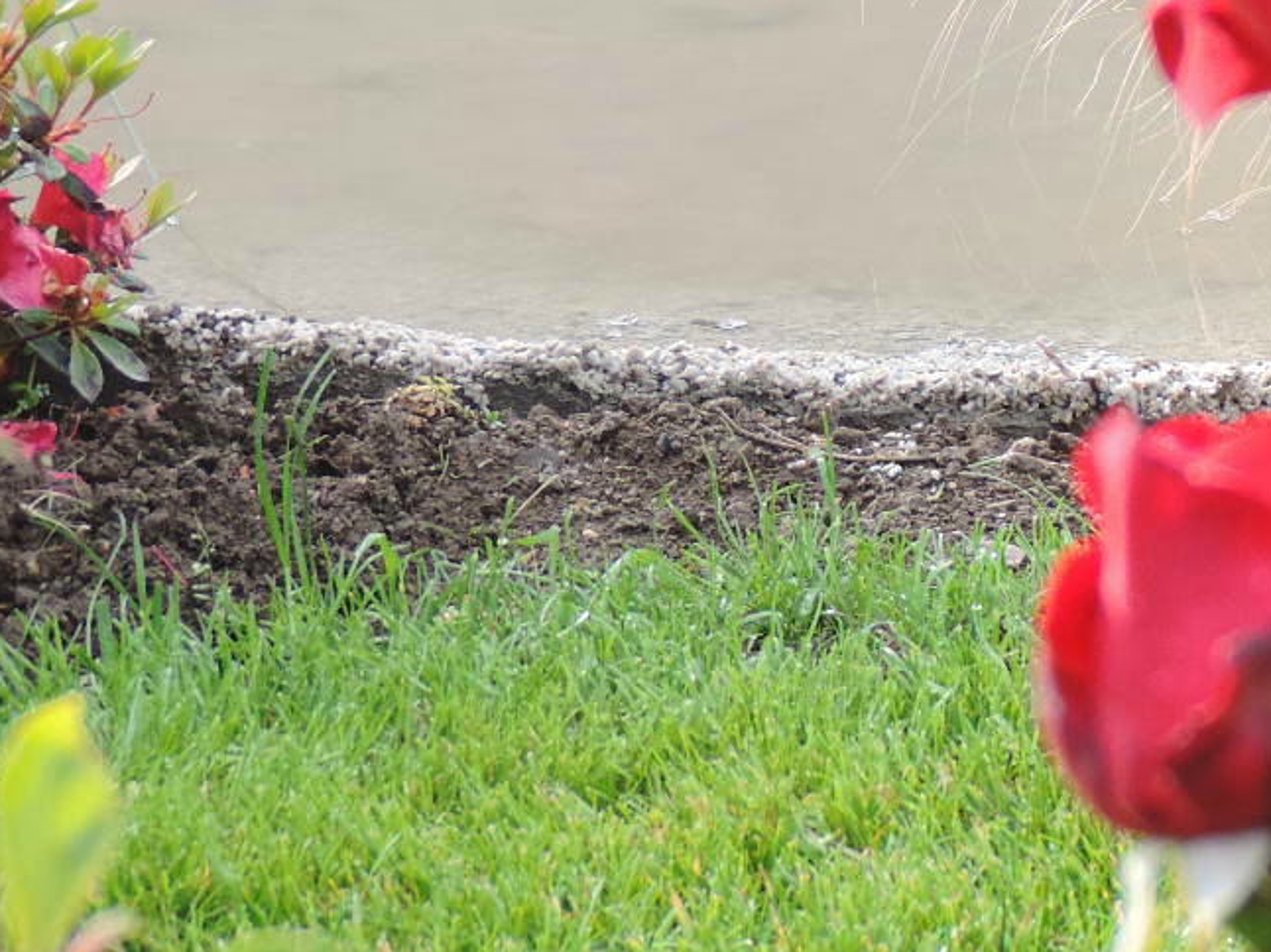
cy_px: -22
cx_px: 1283
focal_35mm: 223
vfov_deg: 6.6
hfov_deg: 8.8
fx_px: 8185
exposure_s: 1/100
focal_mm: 16
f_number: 4.1
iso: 80
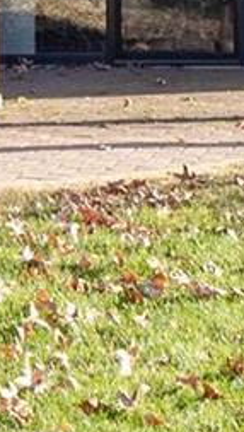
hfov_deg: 5.1
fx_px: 2727
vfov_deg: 8.9
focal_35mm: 238
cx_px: -75
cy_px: -167
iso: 400
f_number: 7.1
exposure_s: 1/200
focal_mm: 18
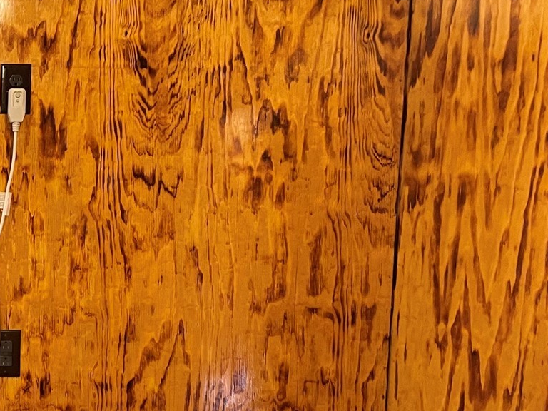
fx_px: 1029
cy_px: 332
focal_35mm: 65
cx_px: -136
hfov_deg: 26.1
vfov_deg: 22.3
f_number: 1.6
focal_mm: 4.2
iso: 160
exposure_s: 1/60
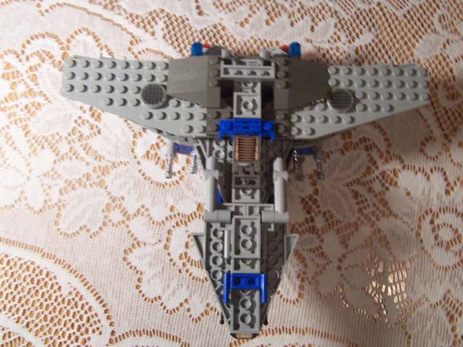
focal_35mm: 40
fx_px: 535
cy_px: 174
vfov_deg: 36.0
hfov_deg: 46.8
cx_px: 232
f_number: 4
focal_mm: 6.7
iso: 140
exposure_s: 1/30
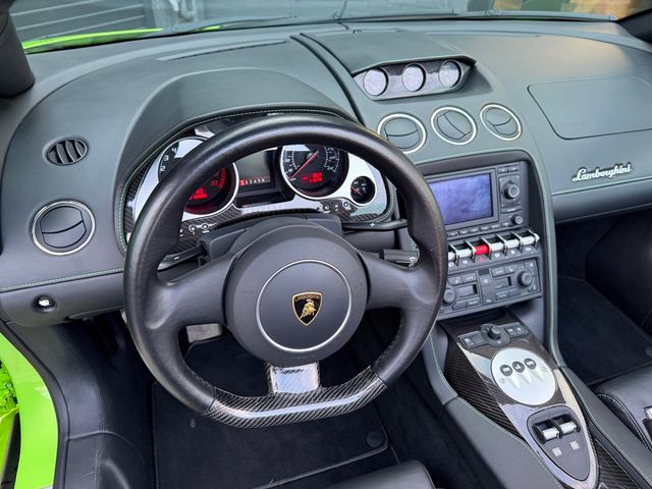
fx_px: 452
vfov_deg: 56.8
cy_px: 244
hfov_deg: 71.6
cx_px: 326
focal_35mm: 24
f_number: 1.78
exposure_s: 1/60
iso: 400
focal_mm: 6.76
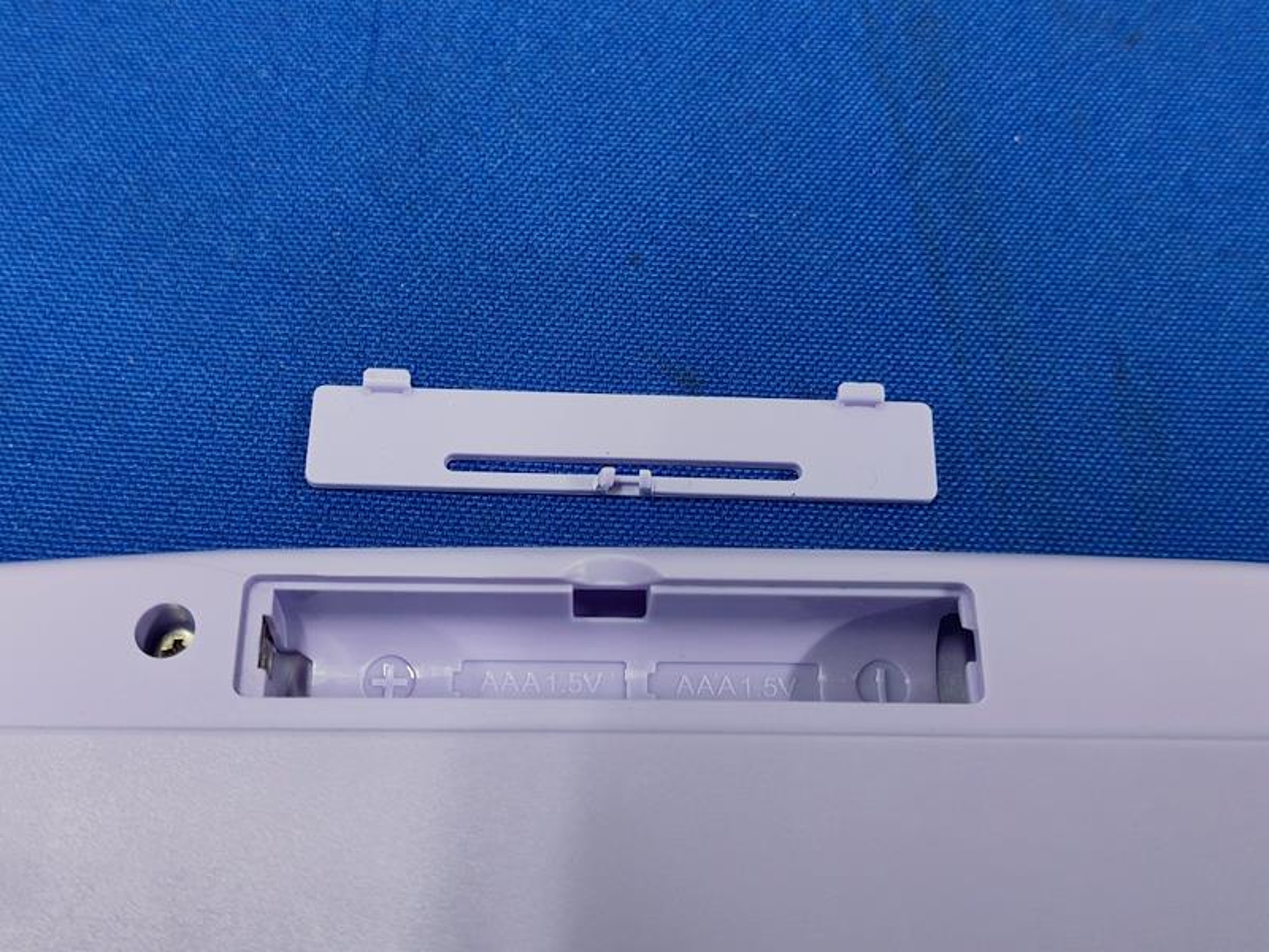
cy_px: 476
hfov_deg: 38.9
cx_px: 634
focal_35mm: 49
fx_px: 1796
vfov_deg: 29.7
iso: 927
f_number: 1.9
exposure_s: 1/50
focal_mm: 5.52
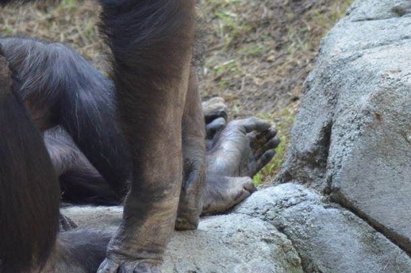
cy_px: -21
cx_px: 172
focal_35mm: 730
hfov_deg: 2.8
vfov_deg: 1.9
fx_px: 8322
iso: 1600
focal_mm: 185
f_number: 4.5
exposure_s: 1/400
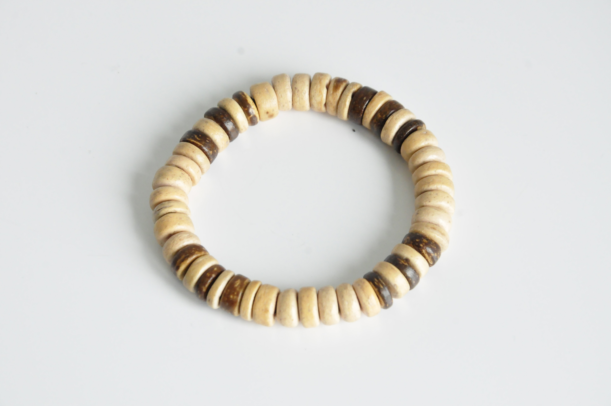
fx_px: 2339
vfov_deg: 9.9
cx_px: 306
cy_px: 203
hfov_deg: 14.9
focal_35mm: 138
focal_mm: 92
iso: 3200
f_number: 9.5
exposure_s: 1/90
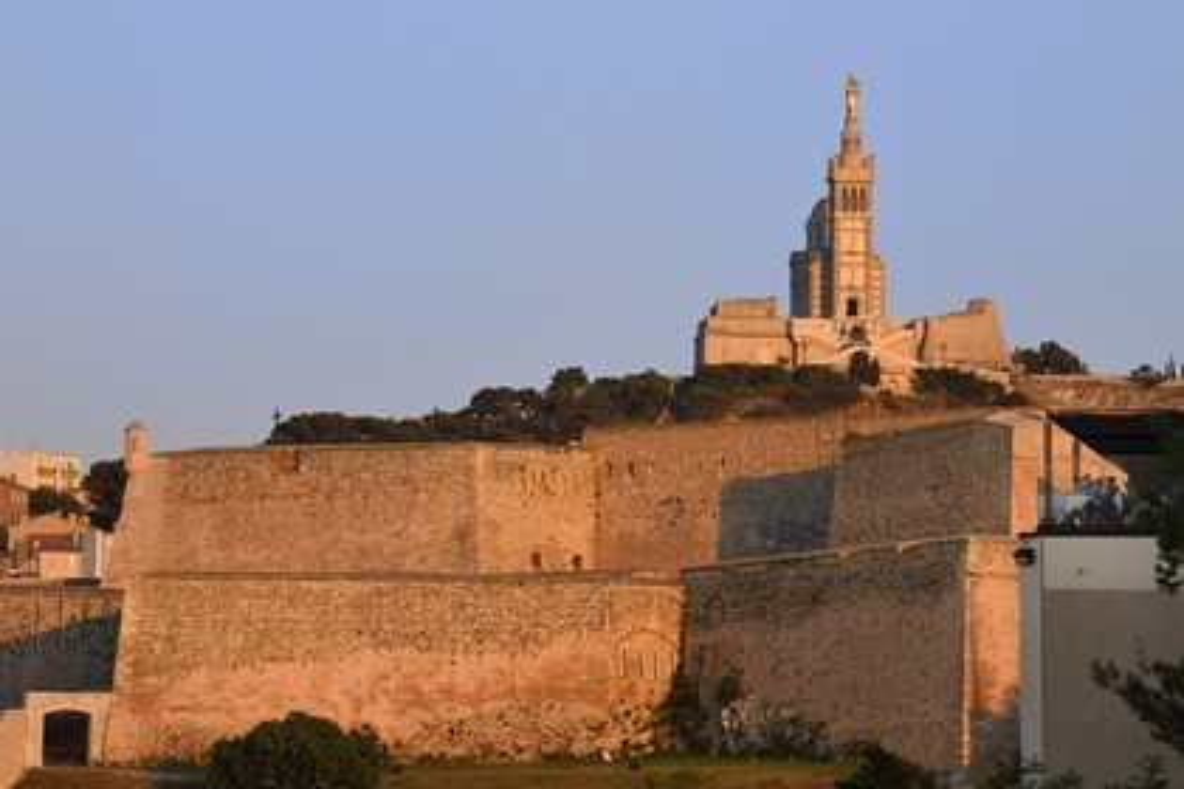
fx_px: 6577
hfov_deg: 10.3
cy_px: 394
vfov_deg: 6.9
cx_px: 592
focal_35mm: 200
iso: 200
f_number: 7.1
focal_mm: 200
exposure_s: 1/320
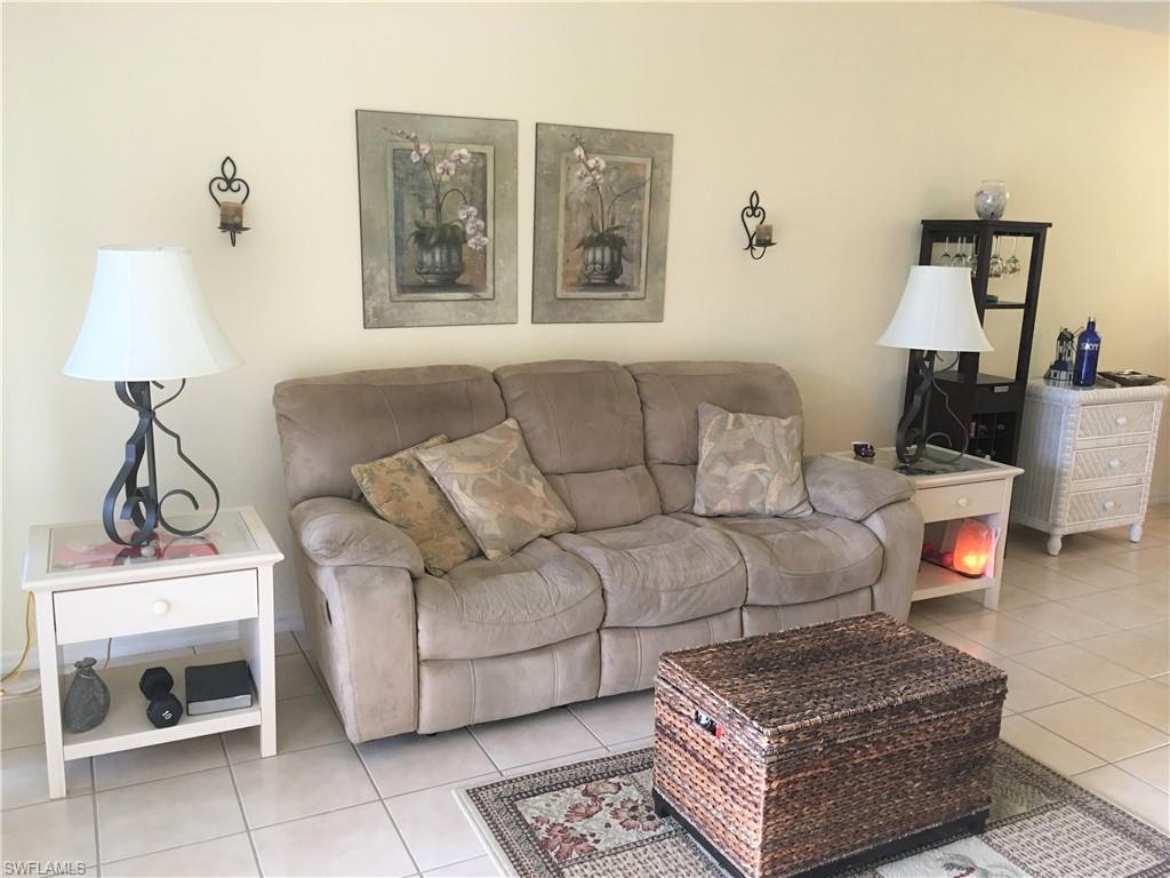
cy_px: 439
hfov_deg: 61.7
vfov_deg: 48.2
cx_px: 585
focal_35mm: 29
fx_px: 980
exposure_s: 1/30
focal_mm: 4.15
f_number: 2.2
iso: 100
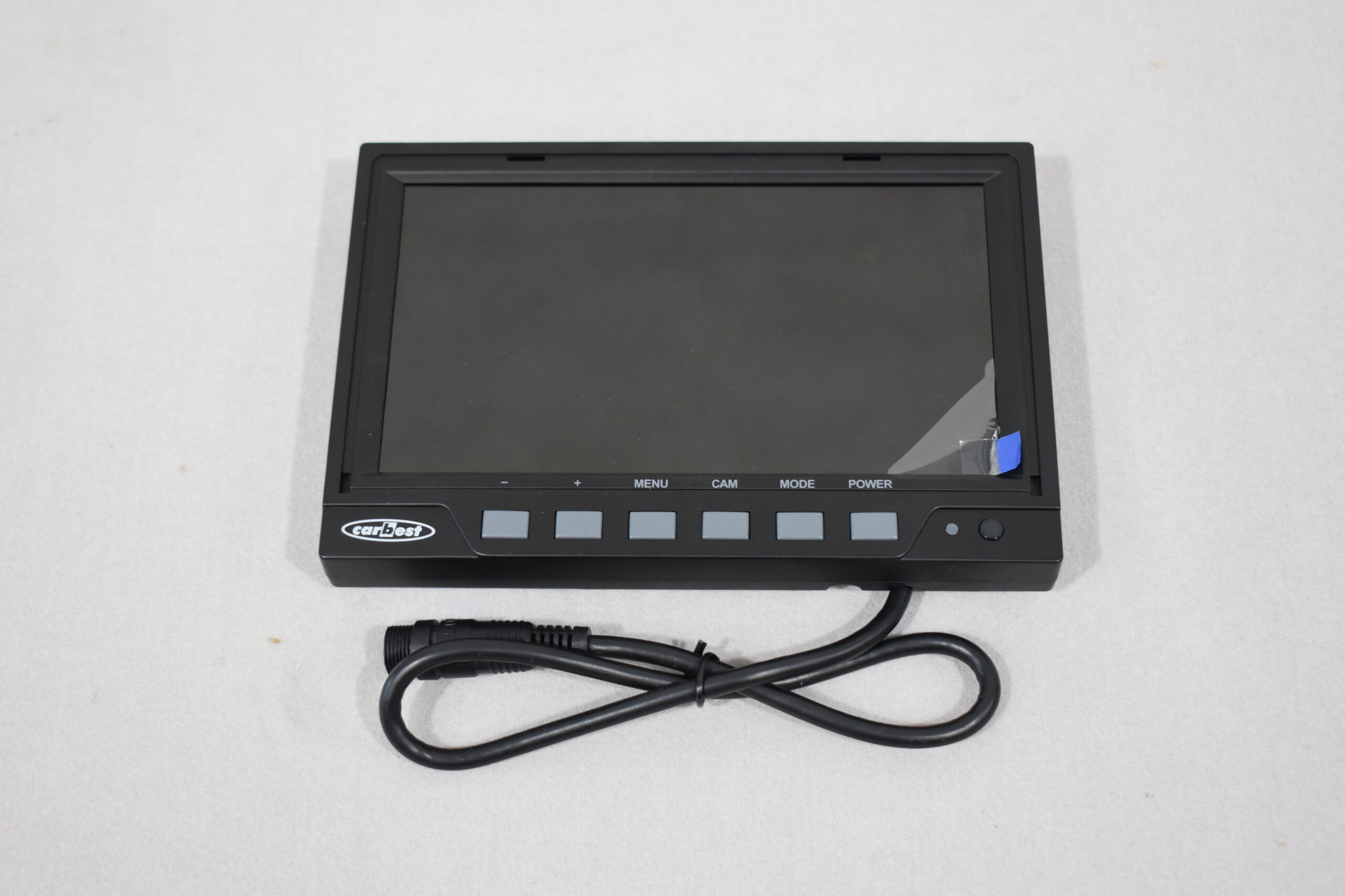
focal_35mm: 57
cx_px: 672
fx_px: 2130
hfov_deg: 35.1
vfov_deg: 23.8
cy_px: 448
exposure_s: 1/125
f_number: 4.8
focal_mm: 38
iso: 1000
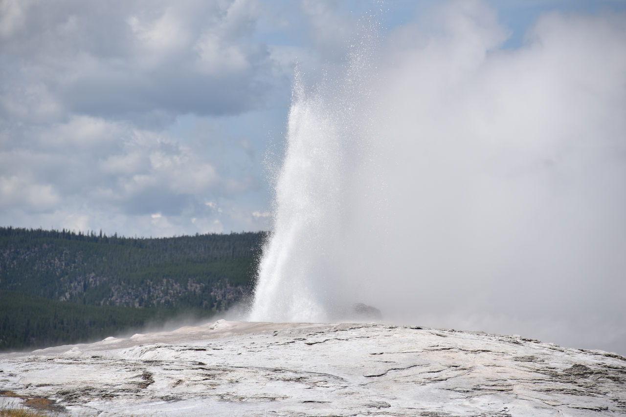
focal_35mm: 250
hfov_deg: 8.2
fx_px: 4348
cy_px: 208
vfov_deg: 5.5
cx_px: 313
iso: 100
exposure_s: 1/500
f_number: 9
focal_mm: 250
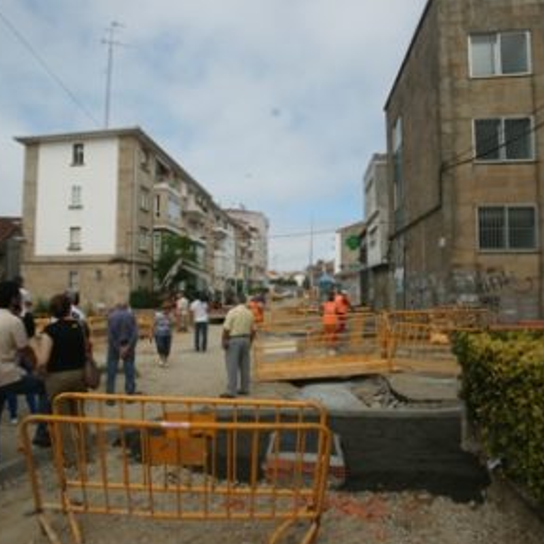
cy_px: 273
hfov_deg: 69.3
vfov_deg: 69.6
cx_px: 235
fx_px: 391
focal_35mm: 22
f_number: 10
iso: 800
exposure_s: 1/1250
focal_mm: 17
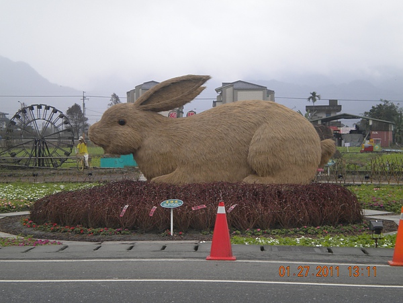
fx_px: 920
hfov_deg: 24.7
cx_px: 202
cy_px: 152
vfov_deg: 18.7
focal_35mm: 79
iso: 97
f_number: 5.1
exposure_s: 1/128
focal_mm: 14.3
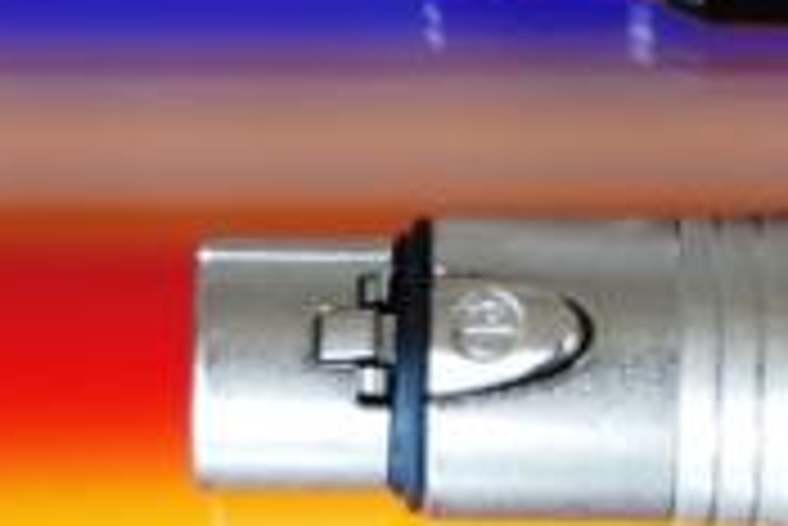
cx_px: 734
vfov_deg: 3.6
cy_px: 31
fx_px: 8390
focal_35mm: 383
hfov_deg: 5.4
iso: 500
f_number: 5.6
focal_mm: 100
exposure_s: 1/15
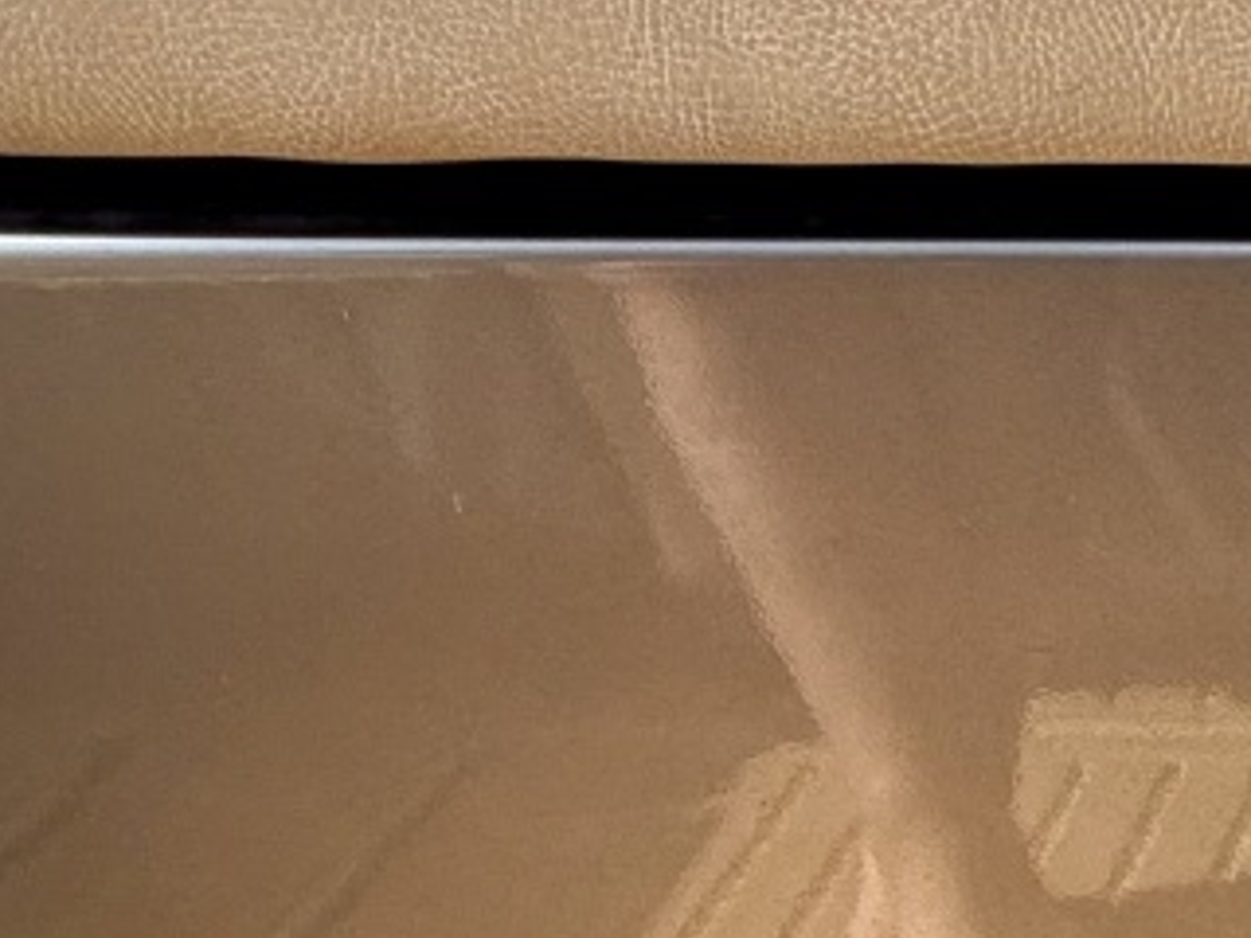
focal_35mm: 70
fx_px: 2530
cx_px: 2045
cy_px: 1419
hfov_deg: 21.5
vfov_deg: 18.5
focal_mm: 2.22
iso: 50
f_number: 2.2
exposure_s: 1/510
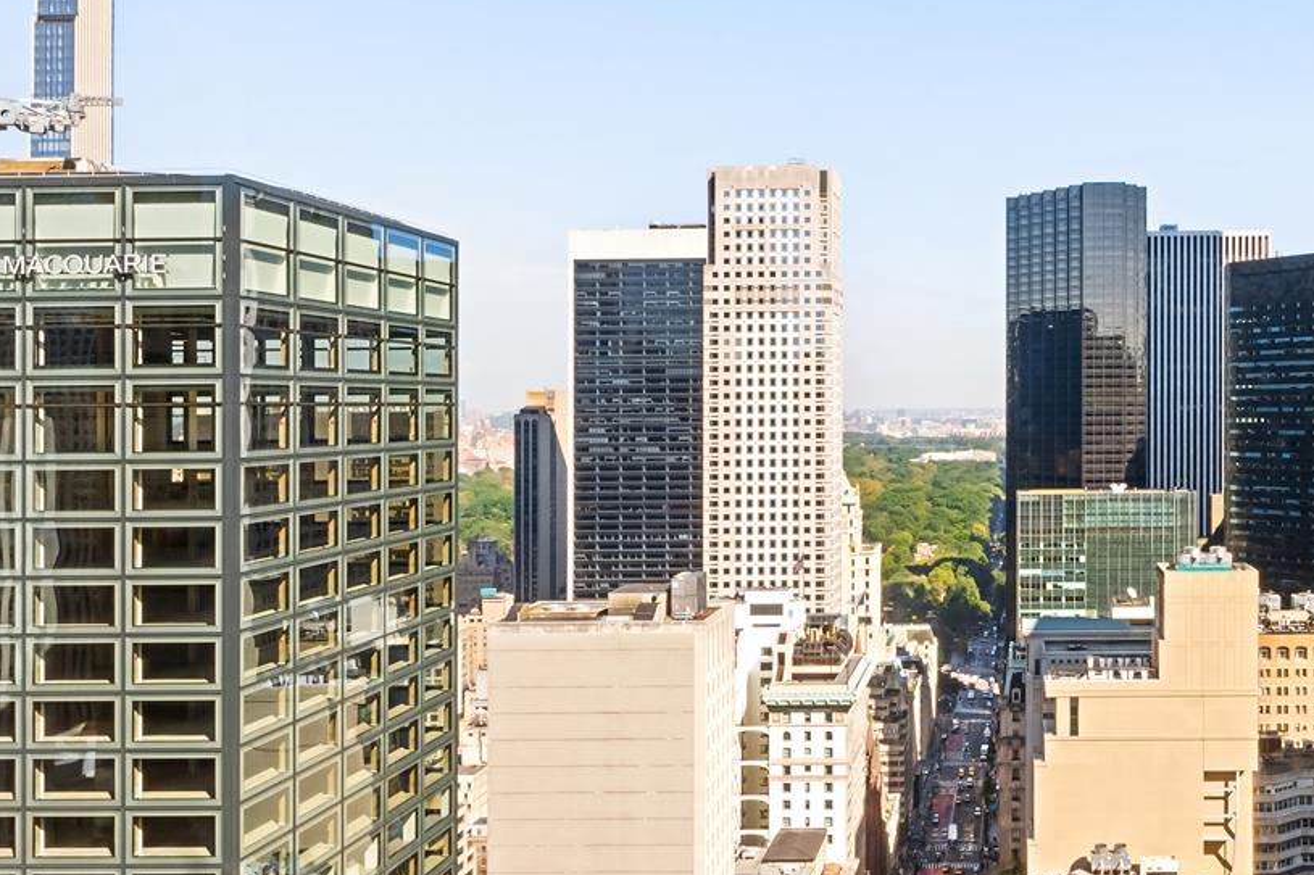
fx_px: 1204
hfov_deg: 54.1
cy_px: 417
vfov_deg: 39.9
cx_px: 1016
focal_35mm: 33
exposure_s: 1/80
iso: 1250
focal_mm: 14
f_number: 22
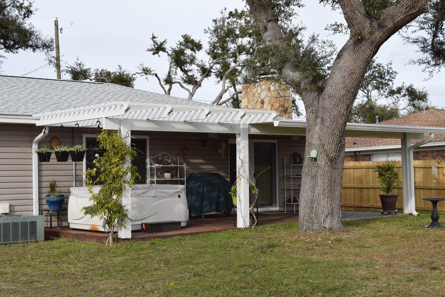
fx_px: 649
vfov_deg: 25.8
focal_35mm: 52
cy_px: 148
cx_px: 222
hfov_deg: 37.9
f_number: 9
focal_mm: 35
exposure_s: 1/320
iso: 200
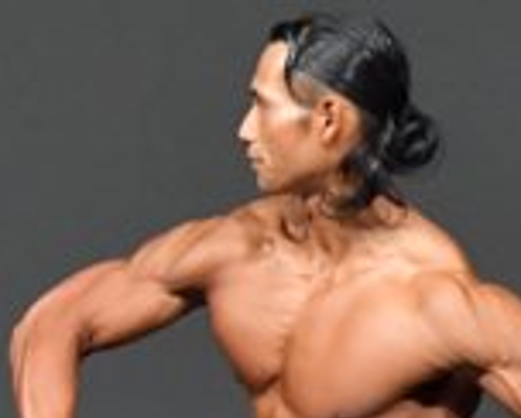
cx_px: -334
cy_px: 665
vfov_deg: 1.1
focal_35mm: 1436
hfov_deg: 1.3
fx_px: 22171
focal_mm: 200
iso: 5000
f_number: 5.6
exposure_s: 1/400
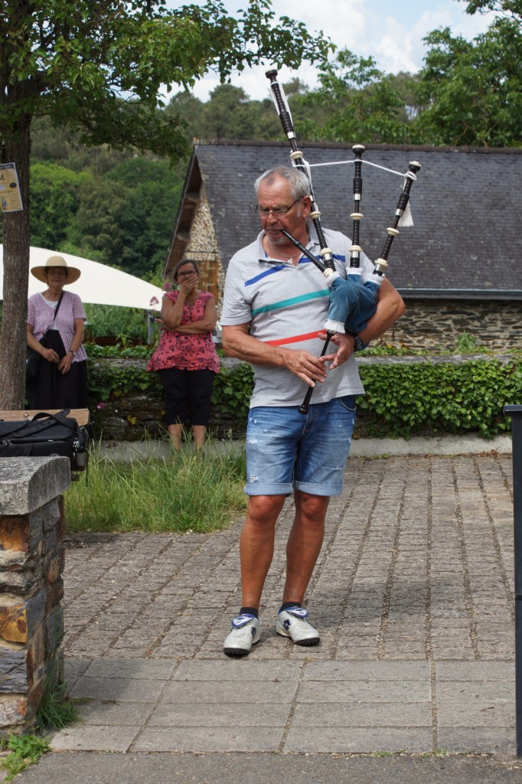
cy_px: 392
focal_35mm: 75
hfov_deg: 18.2
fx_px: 1632
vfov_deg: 27.0
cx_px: 261
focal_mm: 50
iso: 100
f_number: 7.1
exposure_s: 1/250
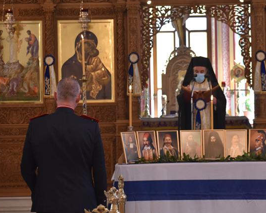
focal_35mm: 173
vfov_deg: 8.9
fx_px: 1362
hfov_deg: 11.1
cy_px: 113
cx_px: 194
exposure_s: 1/125
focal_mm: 82
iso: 1250
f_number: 4.8
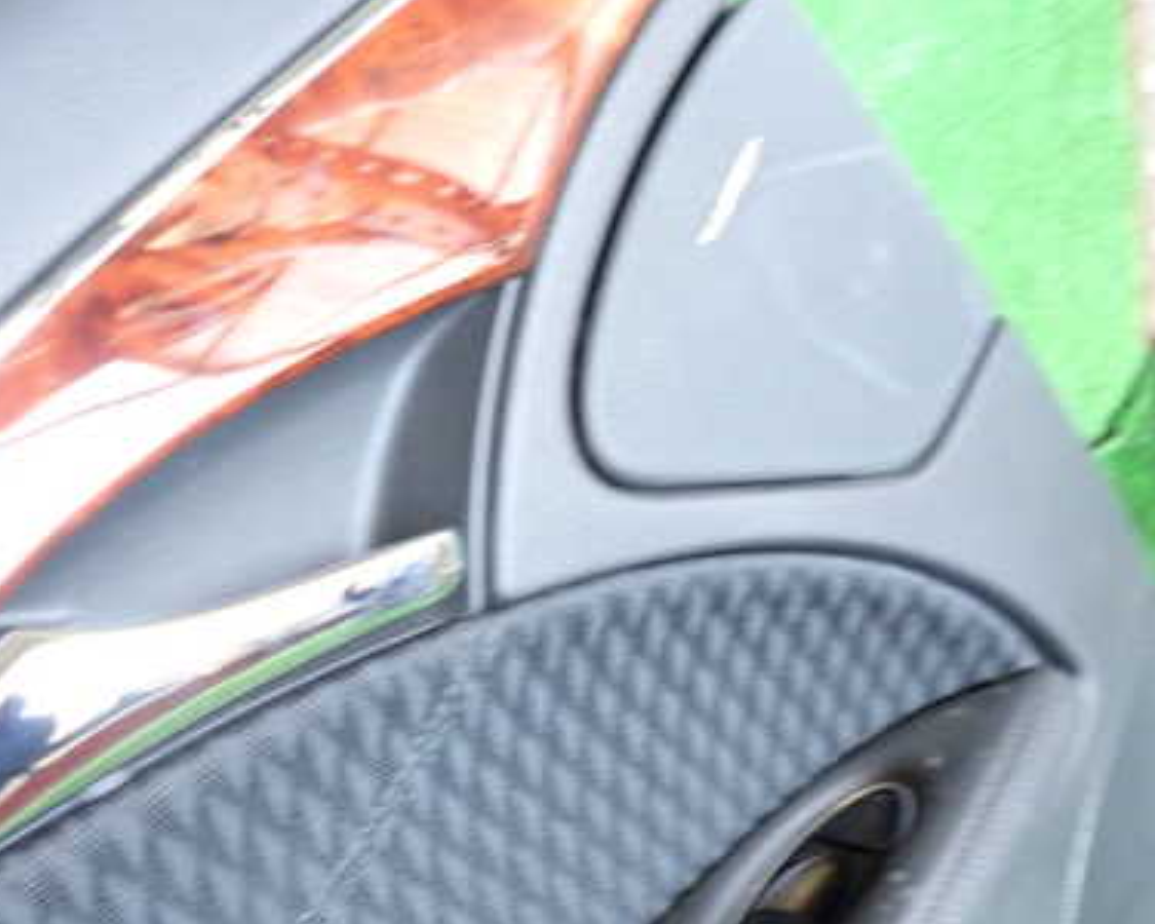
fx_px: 1333
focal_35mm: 39
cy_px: 613
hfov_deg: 46.7
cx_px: 505
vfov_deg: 37.8
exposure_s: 1/30
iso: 320
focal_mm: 4.5
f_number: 2
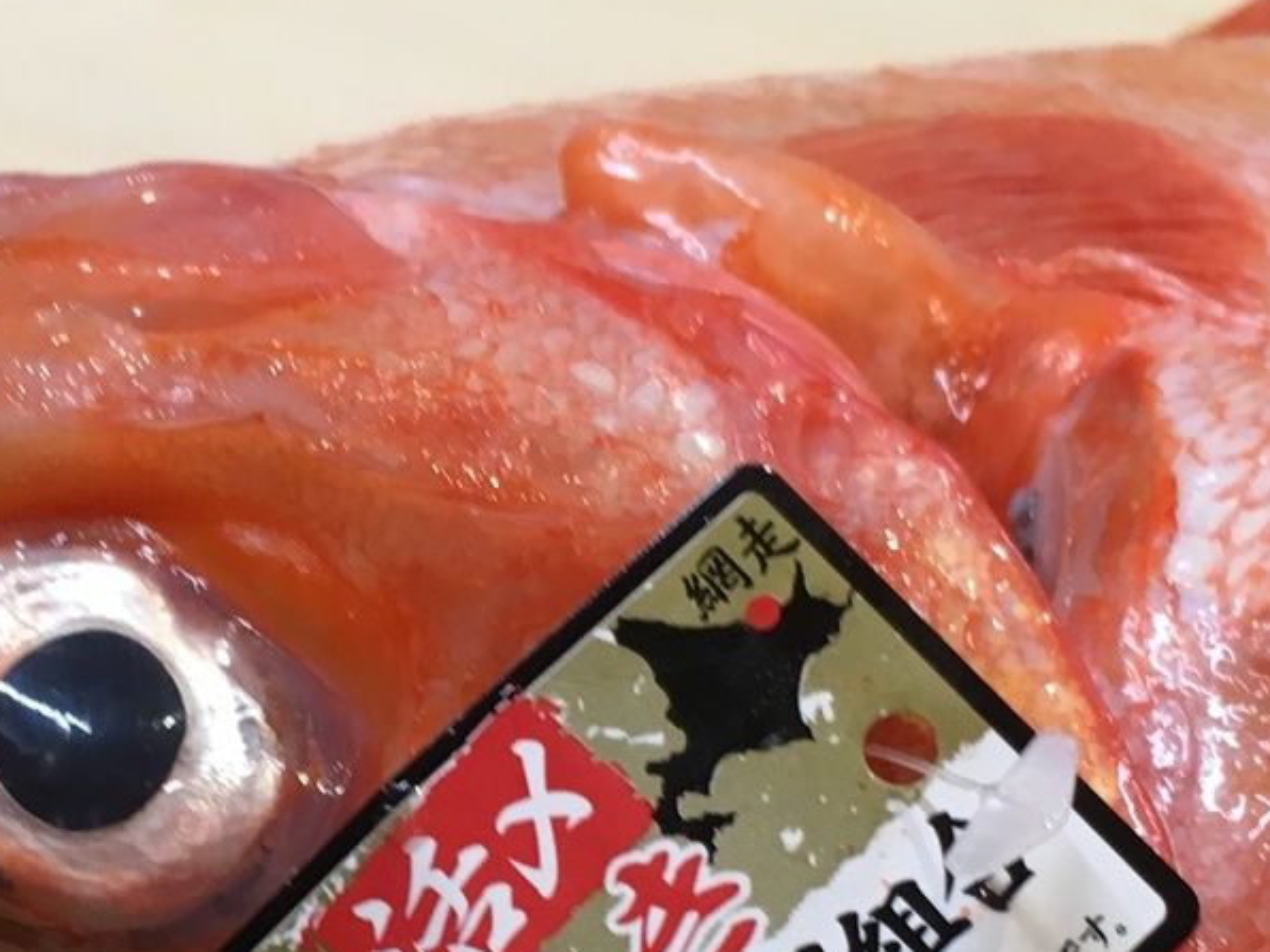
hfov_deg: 24.3
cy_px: 811
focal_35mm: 80
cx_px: 391
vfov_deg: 18.2
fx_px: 2935
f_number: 2.2
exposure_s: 1/30
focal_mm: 4.15
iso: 64
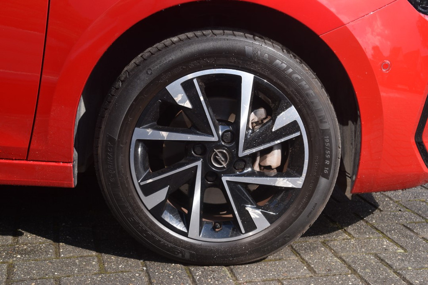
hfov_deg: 37.8
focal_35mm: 52
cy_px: 142
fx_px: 624
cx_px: 214
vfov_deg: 25.8
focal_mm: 35
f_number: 8
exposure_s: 1/250
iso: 200
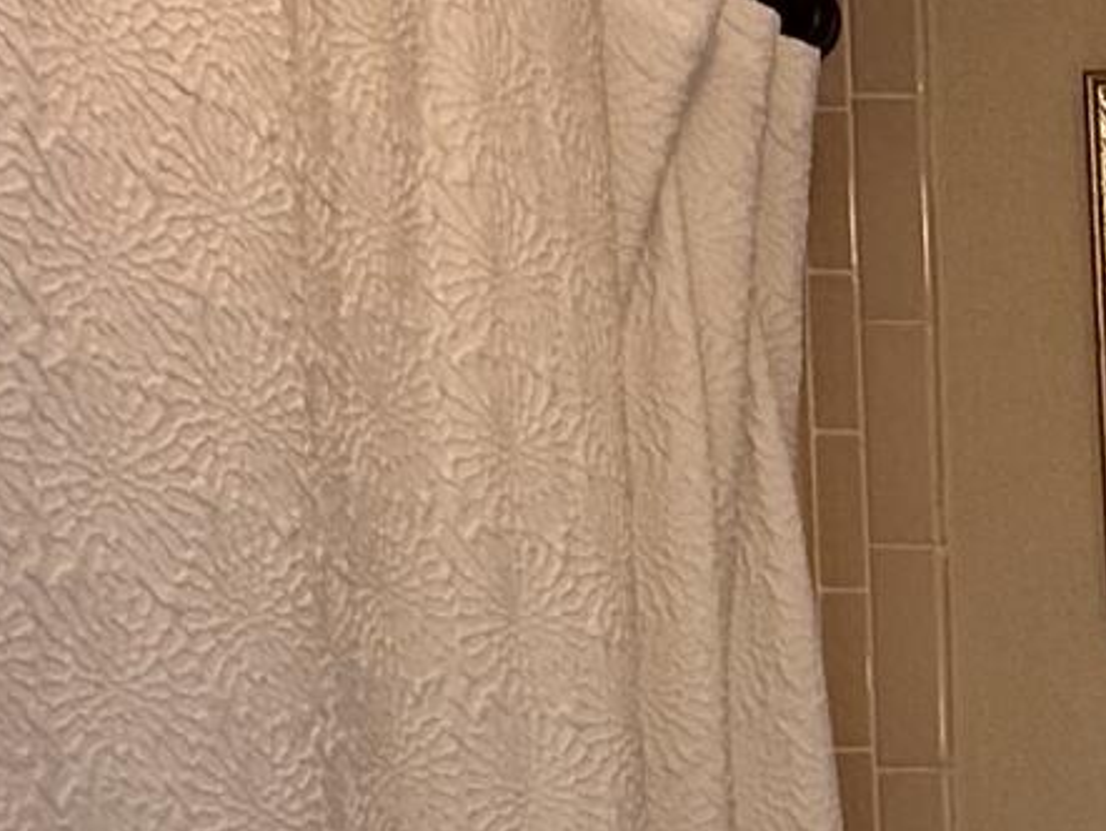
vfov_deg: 14.3
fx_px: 3037
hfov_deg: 16.3
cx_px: 2159
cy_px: 1329
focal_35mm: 95
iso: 80
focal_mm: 2.22
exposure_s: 1/120
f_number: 2.2
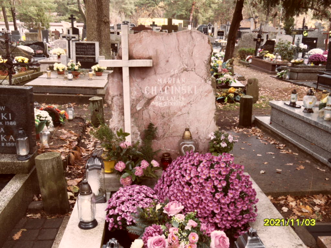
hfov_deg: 56.8
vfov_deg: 44.2
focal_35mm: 32
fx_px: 306
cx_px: 166
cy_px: 124
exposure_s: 1/90
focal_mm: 5.3
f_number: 3.4
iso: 100
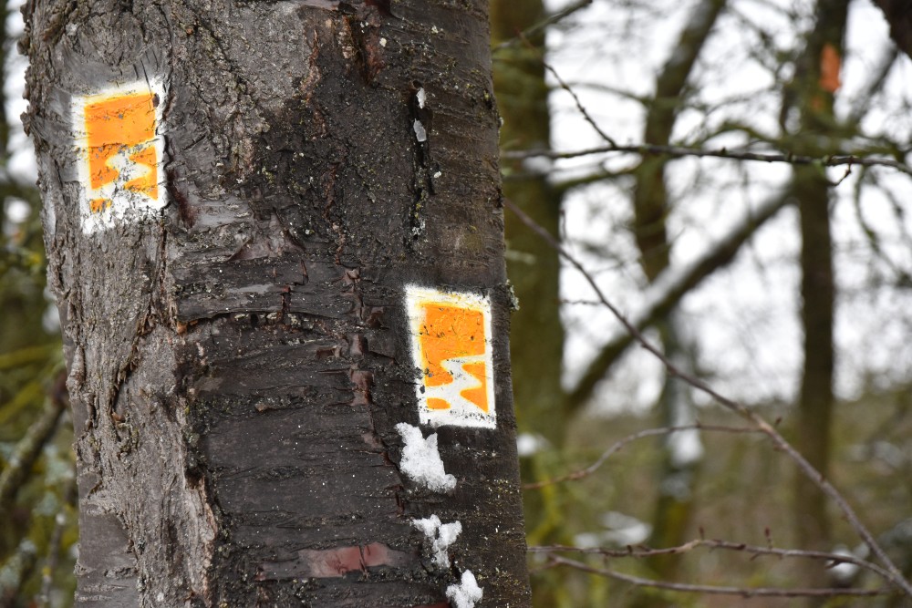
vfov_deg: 13.0
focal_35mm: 105
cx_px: 456
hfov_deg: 19.5
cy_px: 304
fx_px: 2660
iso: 800
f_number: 4
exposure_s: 1/400
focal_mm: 70
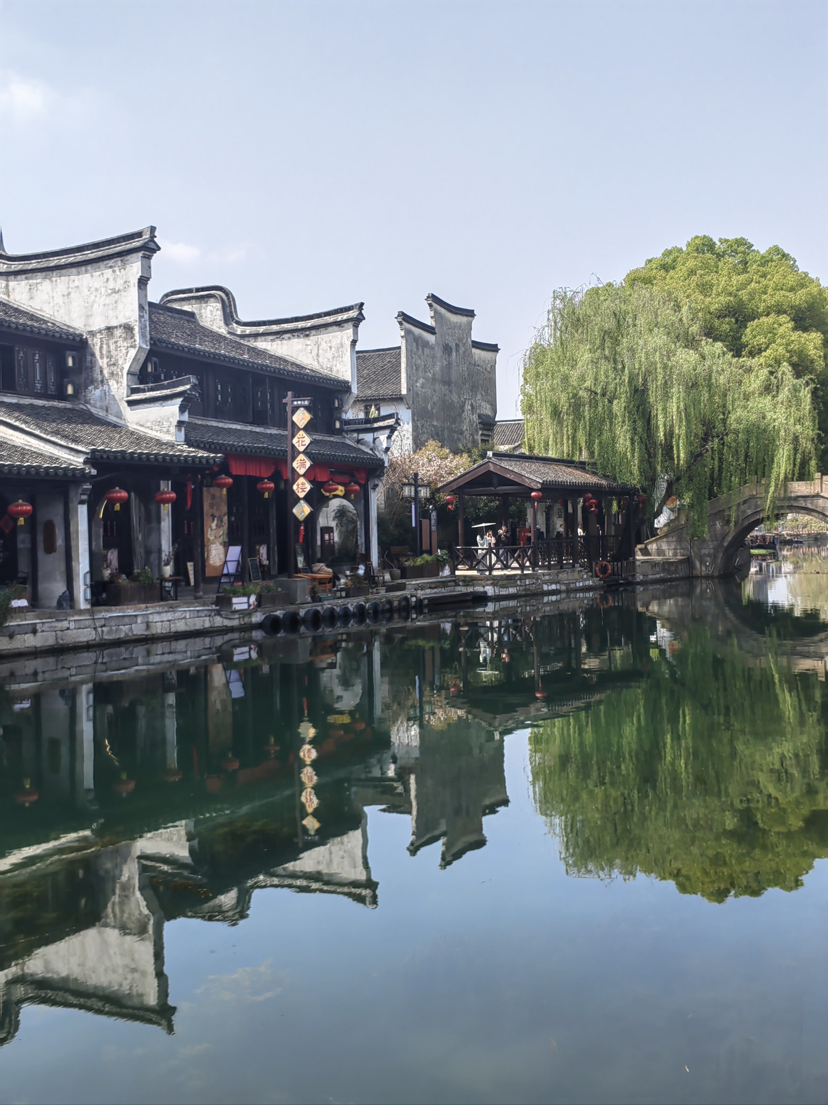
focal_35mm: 36
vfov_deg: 51.4
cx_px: 414
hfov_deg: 39.7
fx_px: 1148
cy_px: 552
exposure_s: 1/2500
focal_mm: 5.54
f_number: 1.8
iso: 50
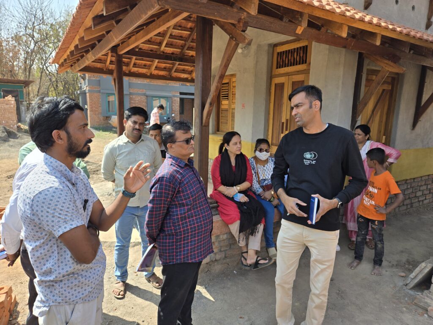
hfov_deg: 73.9
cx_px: 216
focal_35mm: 23
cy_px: 162
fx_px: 288
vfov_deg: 58.9
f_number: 1.8
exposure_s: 1/758
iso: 25
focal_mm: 5.4
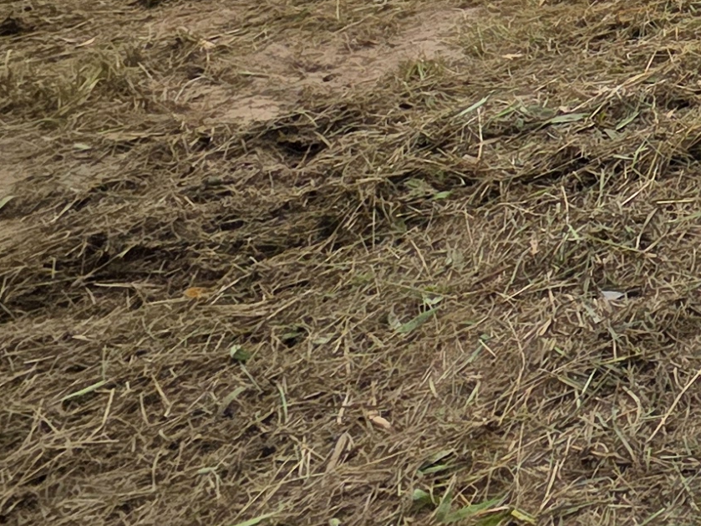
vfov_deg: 19.0
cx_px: 1556
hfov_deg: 16.8
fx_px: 1255
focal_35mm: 62
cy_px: -380
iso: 40
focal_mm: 2.2
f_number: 1.9
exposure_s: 1/1076
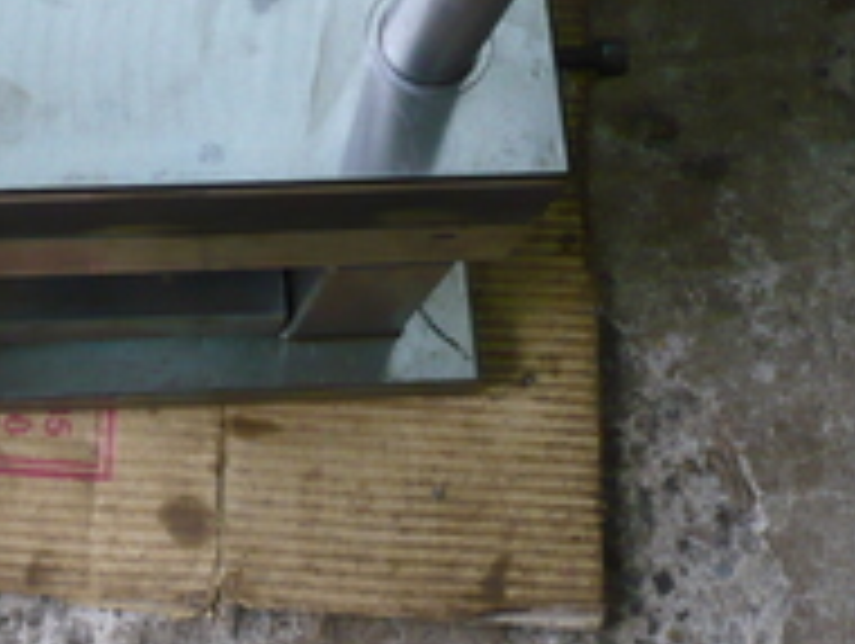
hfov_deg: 20.6
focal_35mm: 92
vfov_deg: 15.5
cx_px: -9
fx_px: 2275
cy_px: -115
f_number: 2.8
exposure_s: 1/13
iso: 200
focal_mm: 5.8
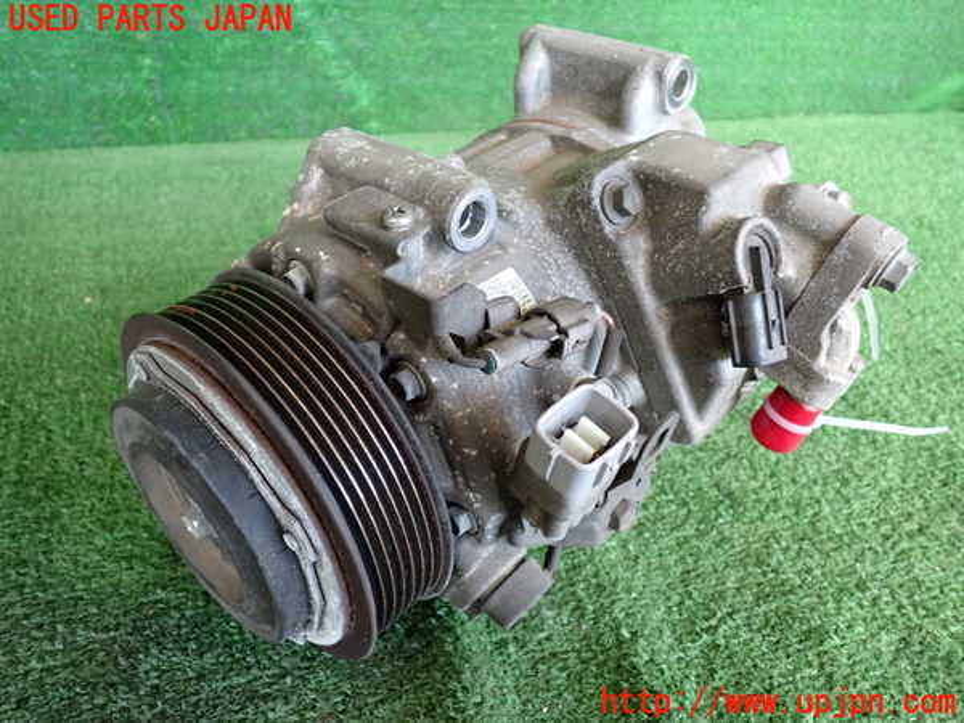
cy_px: 362
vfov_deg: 46.8
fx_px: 835
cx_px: 482
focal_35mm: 30
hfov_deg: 60.0
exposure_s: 1/125
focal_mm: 5.4
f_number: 2.3
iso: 400
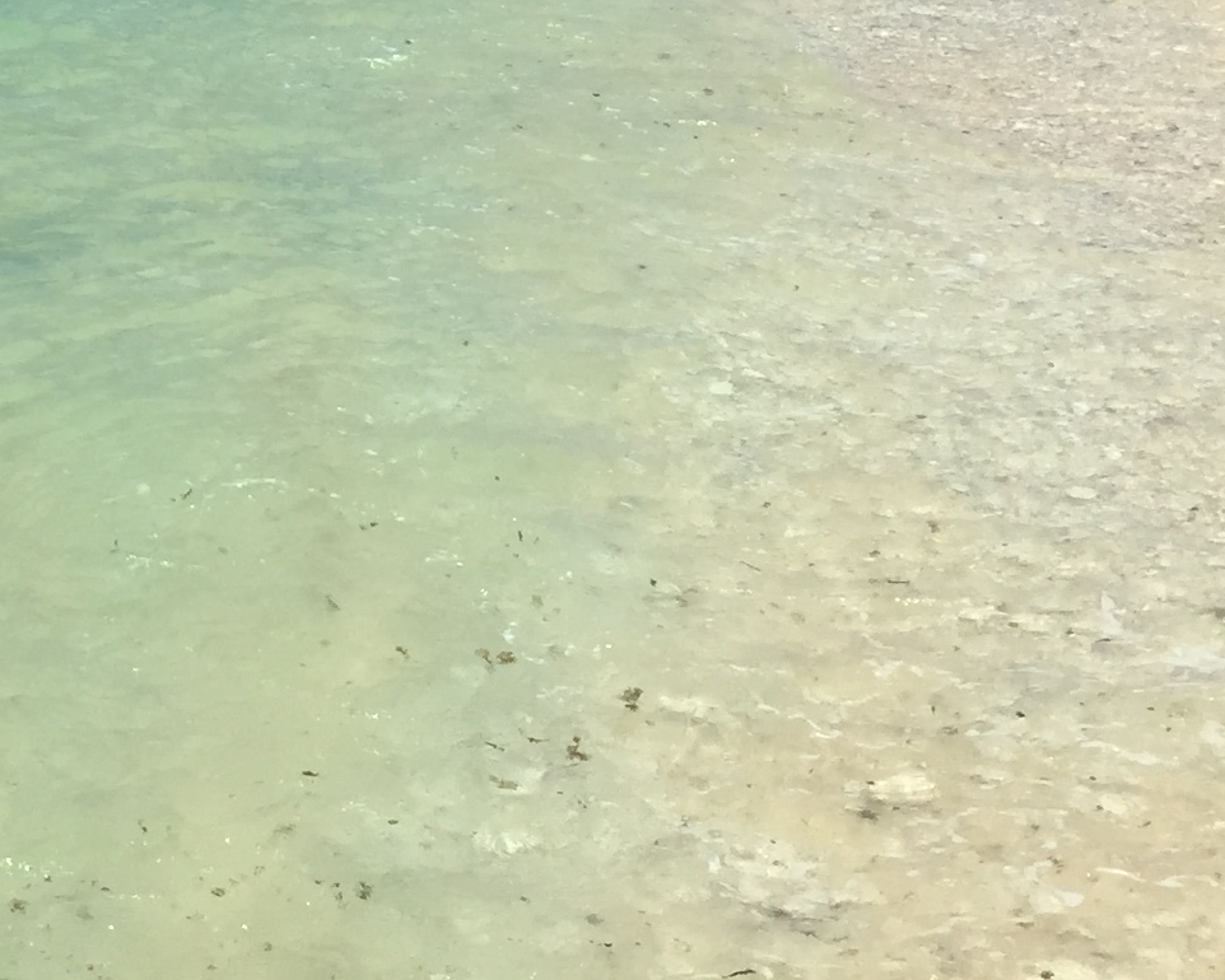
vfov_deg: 15.4
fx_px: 3481
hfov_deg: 18.6
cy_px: -230
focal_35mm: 96
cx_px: -339
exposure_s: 1/3597
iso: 32
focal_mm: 4.15
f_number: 2.2
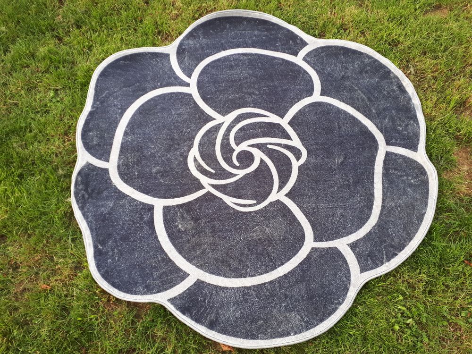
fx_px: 368
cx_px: 236
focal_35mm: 27
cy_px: 177
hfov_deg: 65.3
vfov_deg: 51.4
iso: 64
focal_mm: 3.6
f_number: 1.9
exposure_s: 1/100
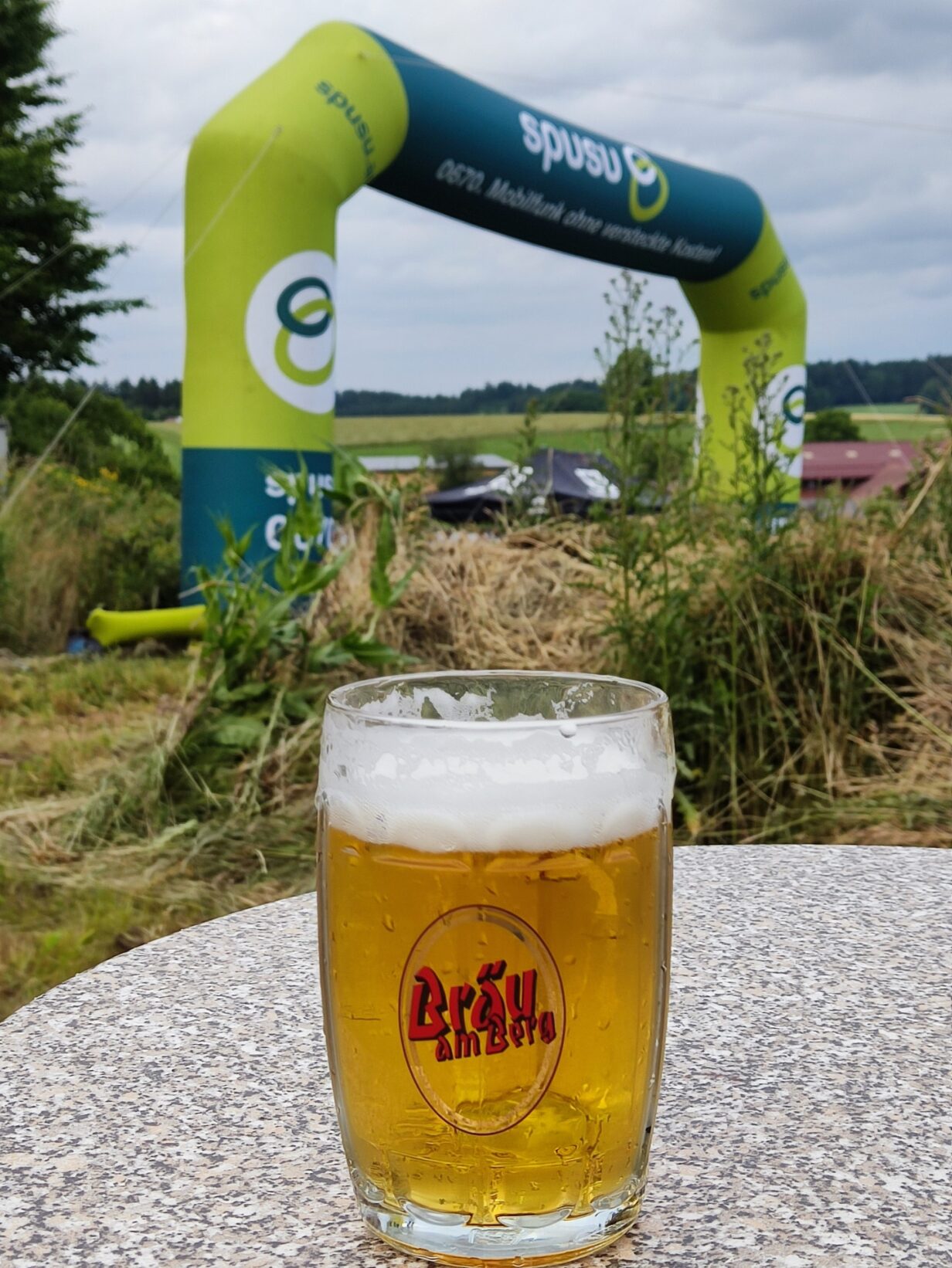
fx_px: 1870
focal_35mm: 51
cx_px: 476
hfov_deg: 28.6
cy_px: 634
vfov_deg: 37.5
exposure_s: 1/172
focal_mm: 4.71
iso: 50
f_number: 1.79
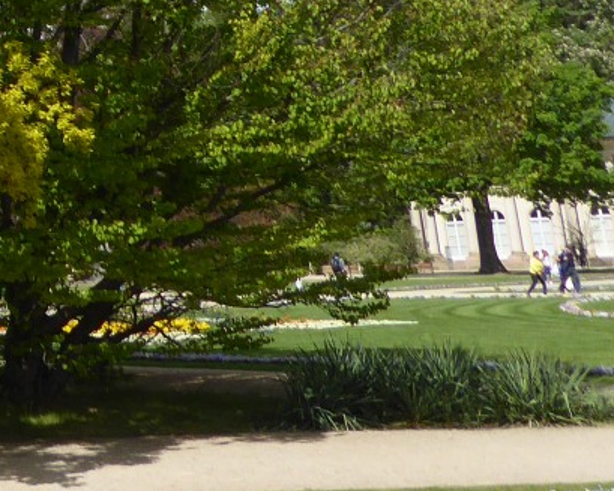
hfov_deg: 18.2
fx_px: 1562
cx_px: -444
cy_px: -143
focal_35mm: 86
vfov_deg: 16.9
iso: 100
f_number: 3.3
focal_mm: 4.3
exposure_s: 1/1300
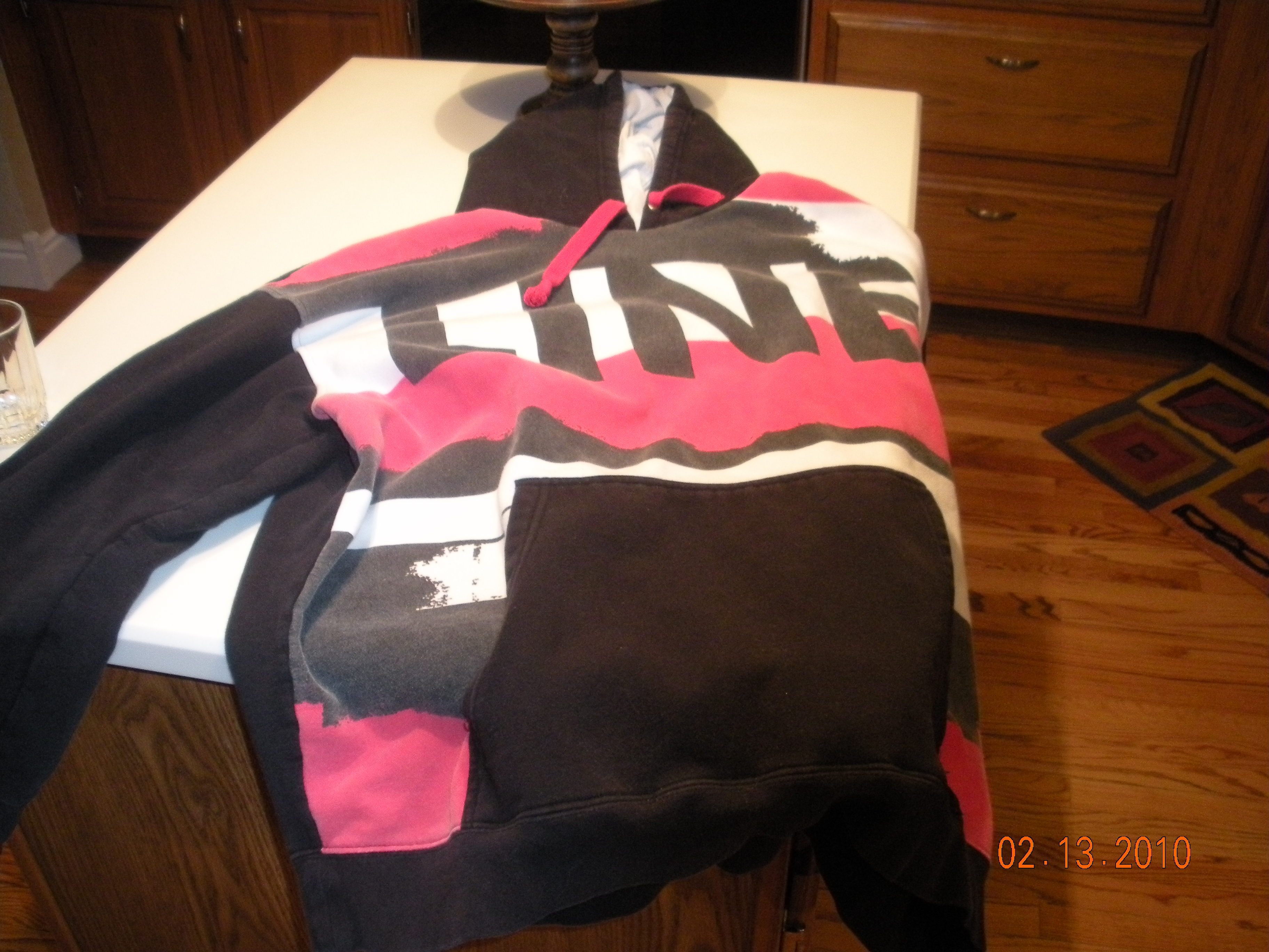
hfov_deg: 52.6
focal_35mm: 35
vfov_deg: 40.7
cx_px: 634
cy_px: 476
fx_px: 1283
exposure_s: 1/30
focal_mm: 6.3
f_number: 3.5
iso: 400
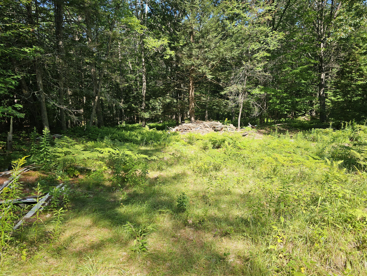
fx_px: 244
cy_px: 138
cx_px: 184
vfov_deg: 58.9
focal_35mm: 23
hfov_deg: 73.9
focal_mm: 6.3
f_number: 1.7
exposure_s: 1/240
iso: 10
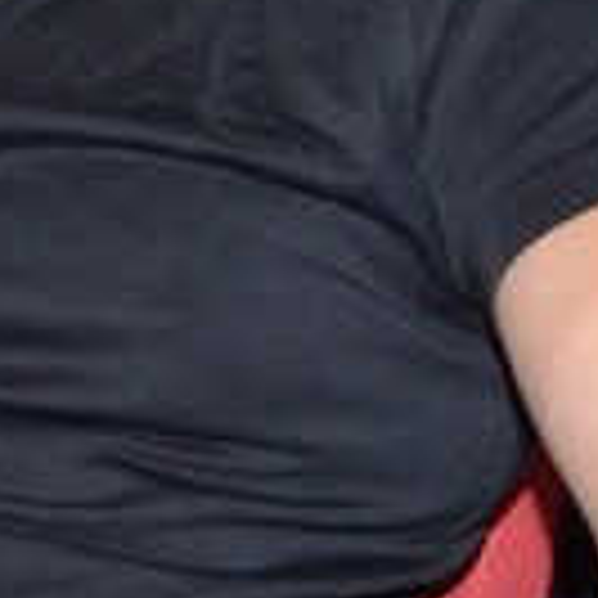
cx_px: 751
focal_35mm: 254
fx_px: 4964
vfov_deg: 6.9
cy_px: 40
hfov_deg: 6.8
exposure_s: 1/125
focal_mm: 22
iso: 1250
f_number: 13
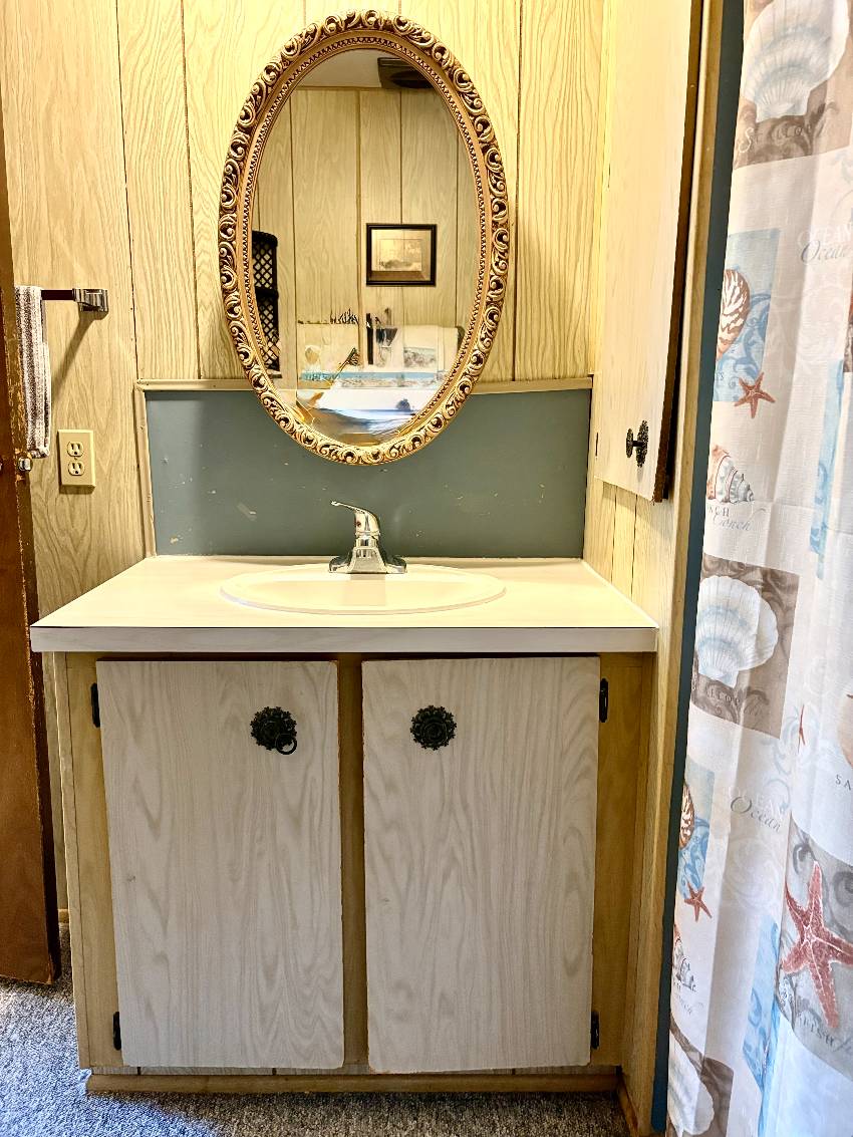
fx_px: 854
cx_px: 426
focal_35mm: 26
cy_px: 568
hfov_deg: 53.1
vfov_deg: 67.3
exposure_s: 1/30
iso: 500
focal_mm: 5.96
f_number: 1.6
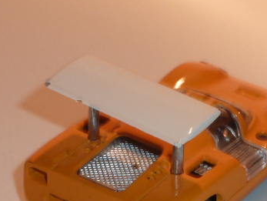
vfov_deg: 10.6
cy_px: 162
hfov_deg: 14.0
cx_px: 199
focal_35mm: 140
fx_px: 1081
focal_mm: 6.9
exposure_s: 1/30
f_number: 4
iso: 100
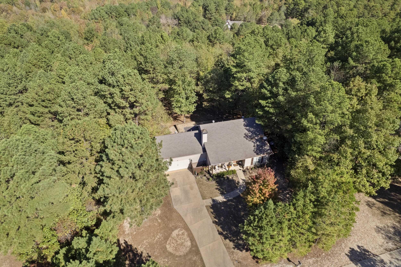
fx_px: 245
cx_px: 200
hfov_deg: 78.6
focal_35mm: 22
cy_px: 134
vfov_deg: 57.2
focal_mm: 8.38
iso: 400
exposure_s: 1/350
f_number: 2.8
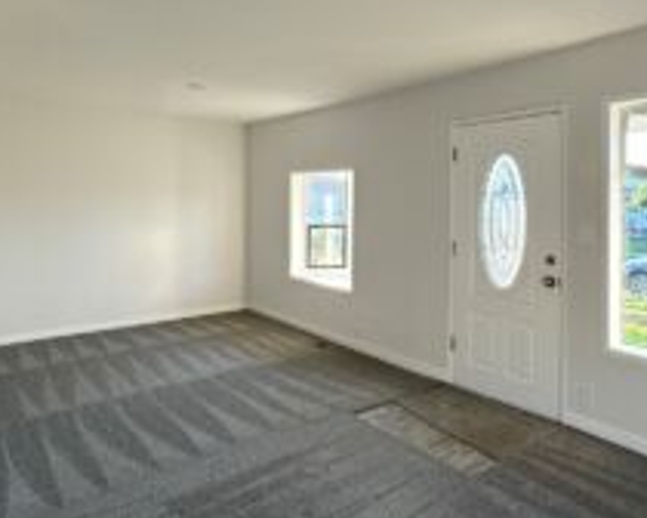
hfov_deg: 65.1
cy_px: 204
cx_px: 404
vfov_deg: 54.5
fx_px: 498
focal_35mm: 26
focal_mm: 2.22
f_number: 2.2
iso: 100
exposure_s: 1/120
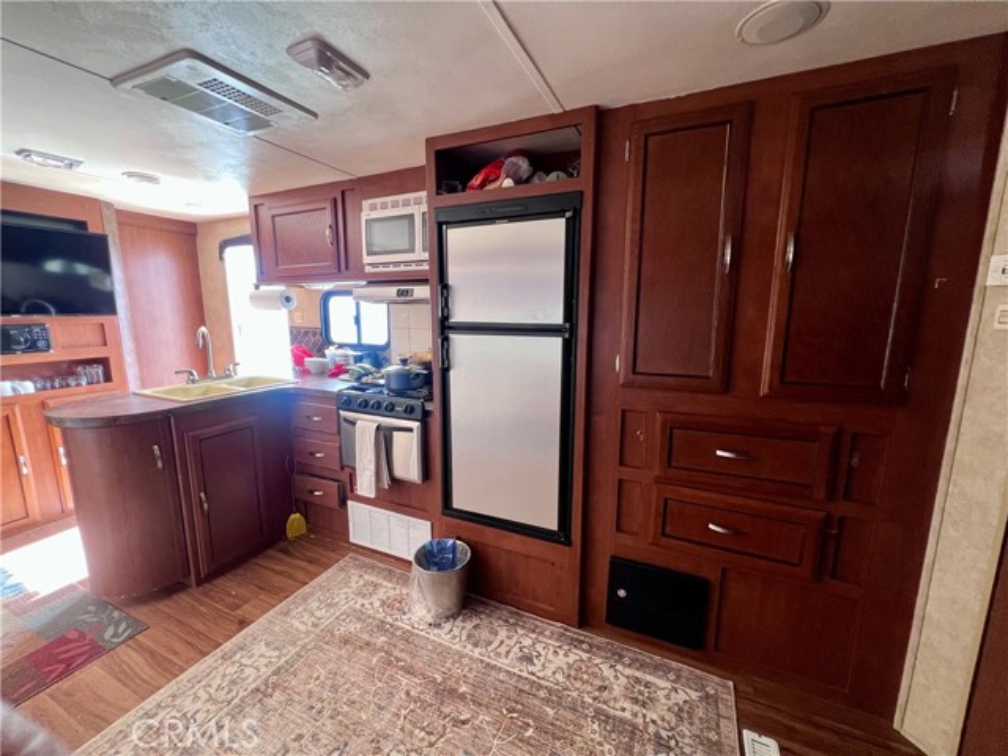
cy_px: 378
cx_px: 504
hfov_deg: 106.2
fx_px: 379
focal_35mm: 13
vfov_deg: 89.9
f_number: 1.8
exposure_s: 1/99
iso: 250
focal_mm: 1.57
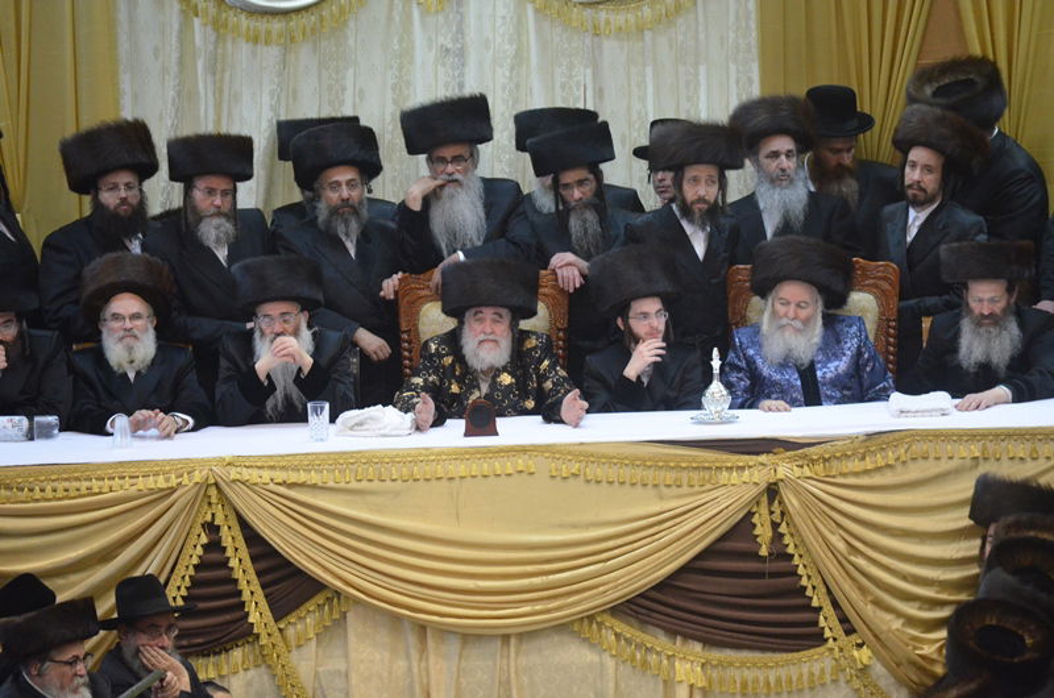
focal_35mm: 330
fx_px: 9642
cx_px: 527
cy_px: 349
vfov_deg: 4.1
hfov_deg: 6.3
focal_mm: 220
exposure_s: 1/80
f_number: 5.6
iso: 3200
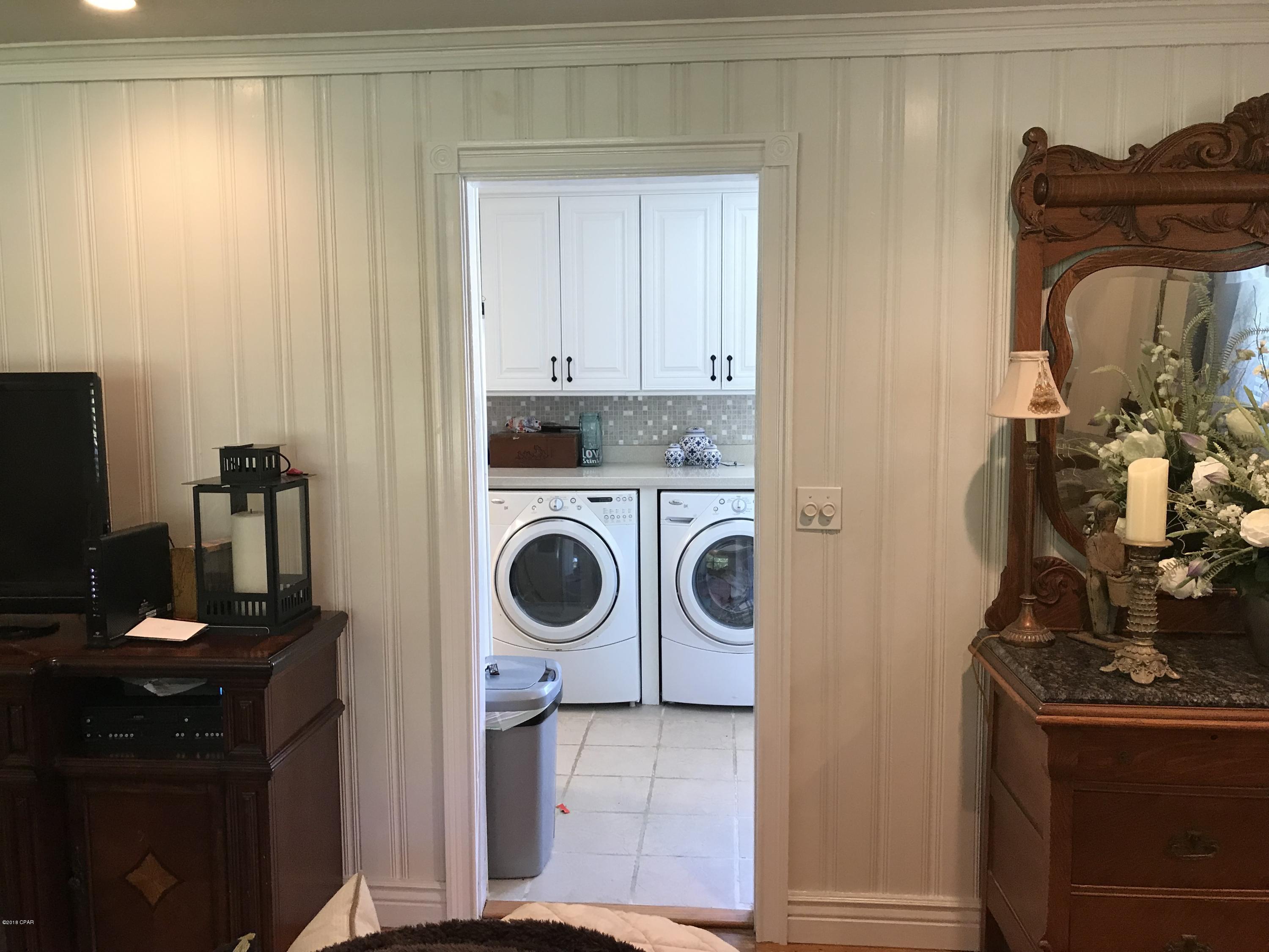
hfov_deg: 63.4
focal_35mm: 28
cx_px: 634
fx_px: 1026
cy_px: 476
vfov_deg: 49.7
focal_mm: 3.99
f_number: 1.8
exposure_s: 1/30
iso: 40
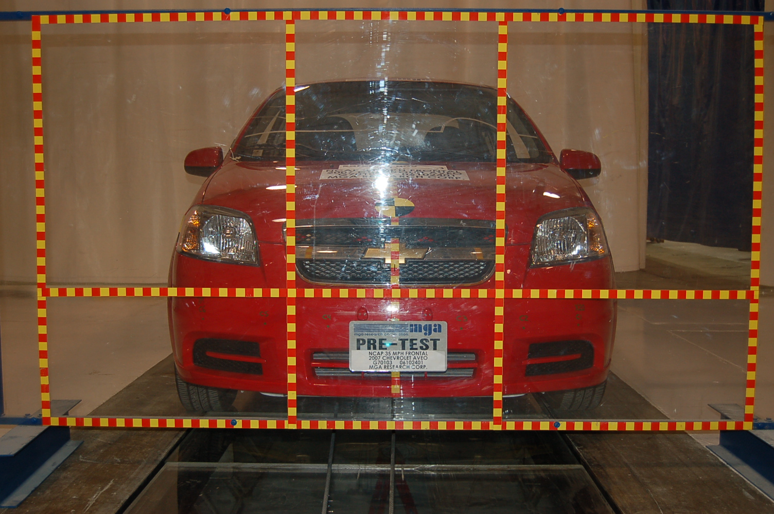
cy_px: 257
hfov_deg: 53.2
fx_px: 773
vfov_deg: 36.8
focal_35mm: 36
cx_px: 387
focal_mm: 24
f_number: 4
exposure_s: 1/60
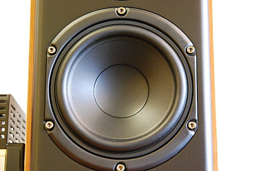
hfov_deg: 19.4
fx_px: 745
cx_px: 128
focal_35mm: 105
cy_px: 86
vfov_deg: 13.1
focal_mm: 70
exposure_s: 1/25
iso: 1600
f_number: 4.5
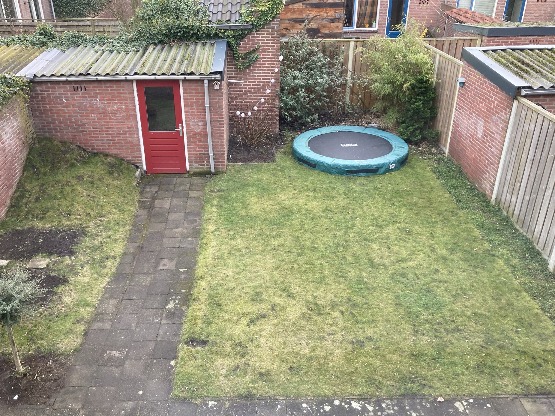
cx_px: 248
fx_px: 497
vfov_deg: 45.4
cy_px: 211
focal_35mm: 31
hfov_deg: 58.2
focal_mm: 3.99
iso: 64
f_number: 1.8
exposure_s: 1/121
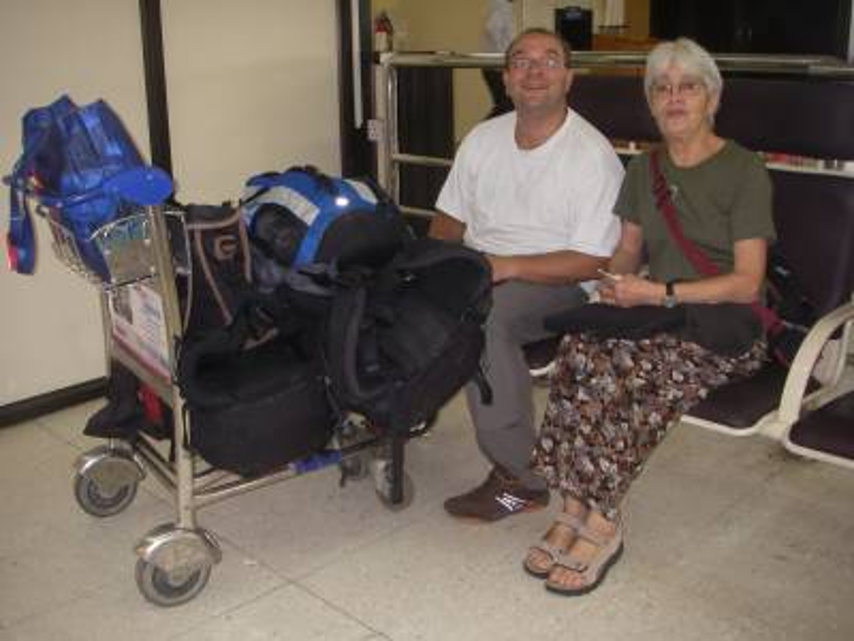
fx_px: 937
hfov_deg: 49.0
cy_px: 320
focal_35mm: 38
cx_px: 427
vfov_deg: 37.7
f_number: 3.3
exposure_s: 1/40
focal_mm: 6.3
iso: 160
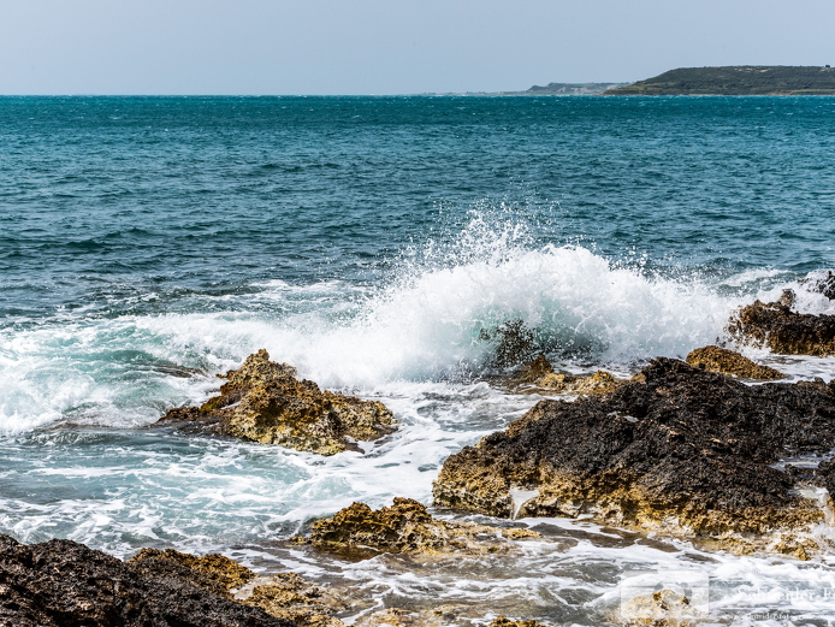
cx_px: 460
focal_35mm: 68
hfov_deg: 28.5
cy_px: 313
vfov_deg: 21.6
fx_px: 1641
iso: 200
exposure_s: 1/640
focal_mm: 62
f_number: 13
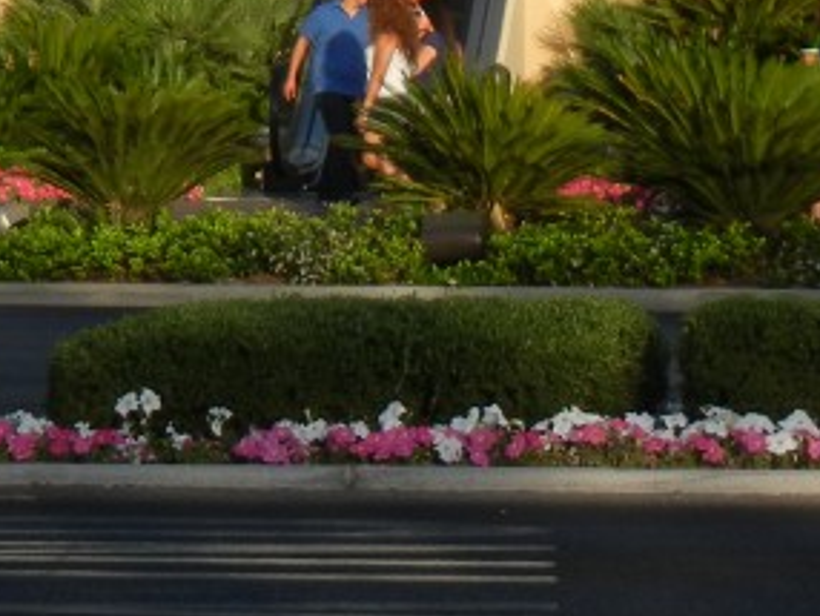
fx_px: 5002
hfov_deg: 9.4
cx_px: 275
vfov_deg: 6.9
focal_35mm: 211
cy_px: -478
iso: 160
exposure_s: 1/656
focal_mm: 10.6
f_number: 4
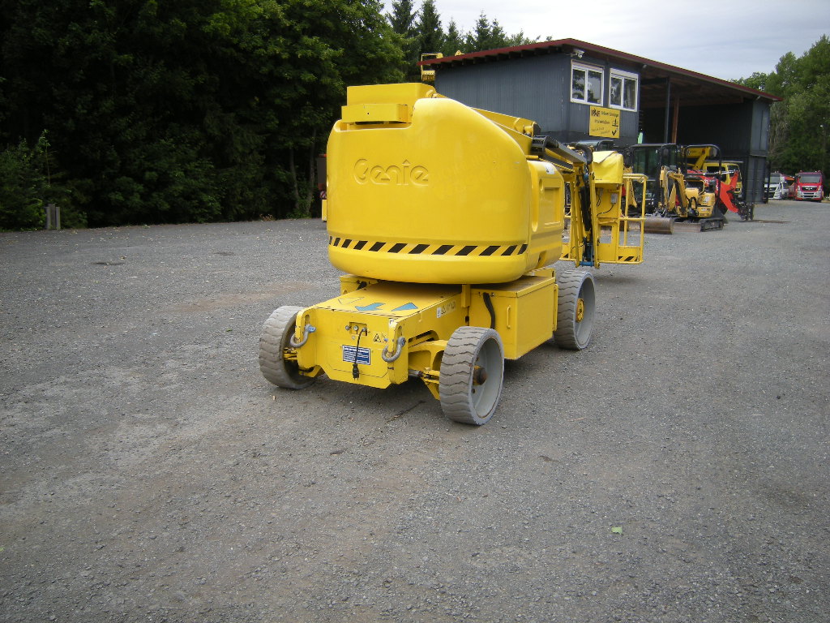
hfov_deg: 63.4
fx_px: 671
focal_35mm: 28
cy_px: 312
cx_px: 415
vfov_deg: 49.7
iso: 64
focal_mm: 4.7
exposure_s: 1/404
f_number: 2.8
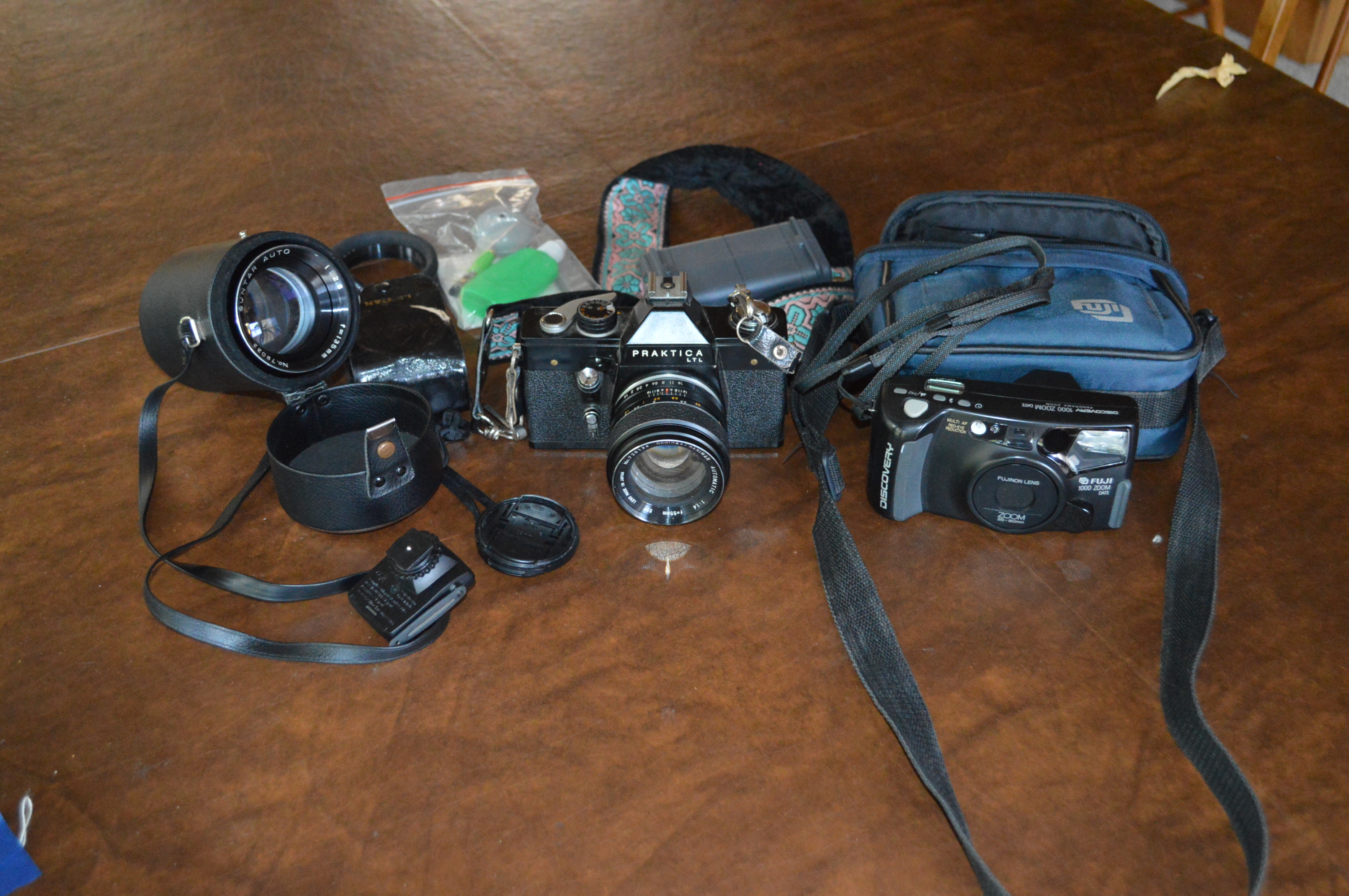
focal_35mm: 42
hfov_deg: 46.4
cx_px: 674
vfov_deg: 31.8
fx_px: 1572
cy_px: 448
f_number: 4.5
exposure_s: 1/60
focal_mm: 28
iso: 3200
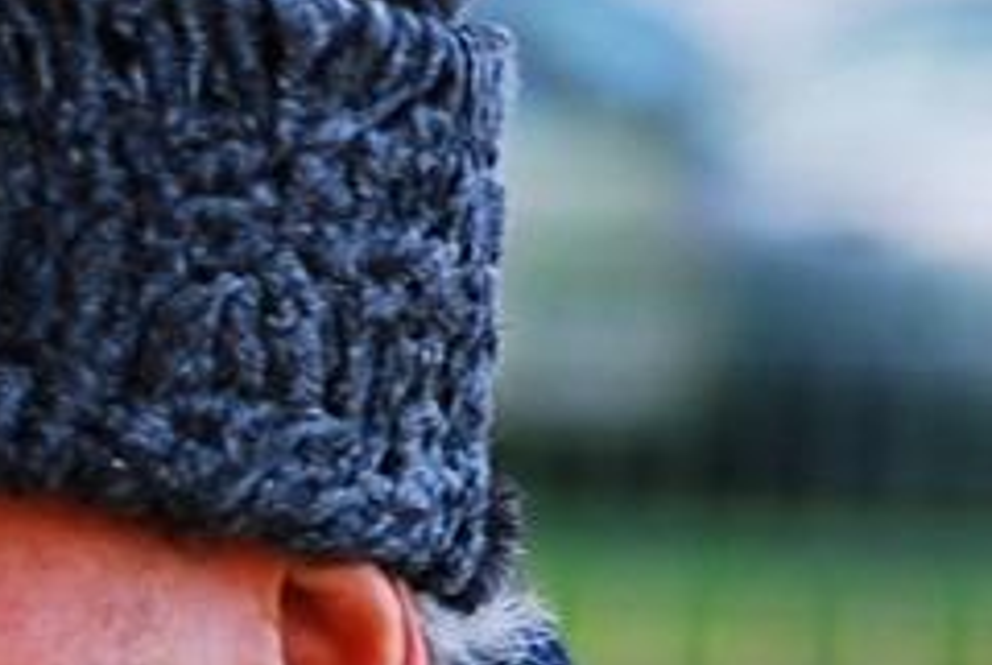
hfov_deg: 4.1
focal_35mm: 500
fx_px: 13803
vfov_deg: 2.8
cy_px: 719
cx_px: -91
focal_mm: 100
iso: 200
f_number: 4.5
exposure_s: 1/125
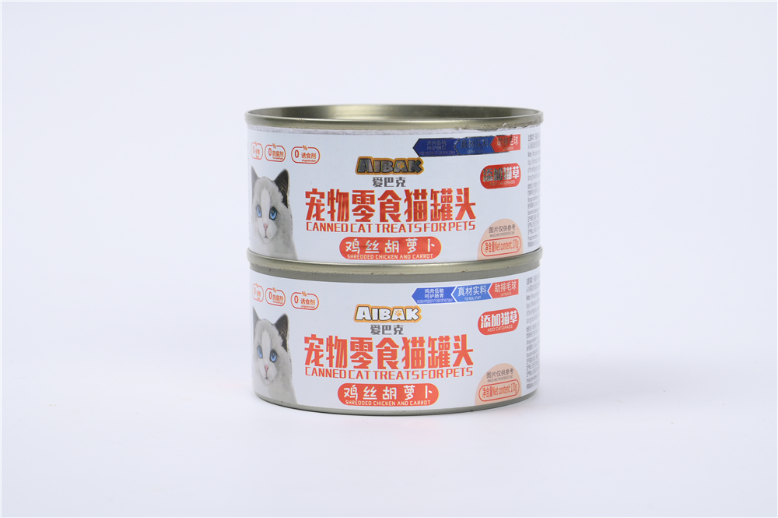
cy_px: 259
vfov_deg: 11.4
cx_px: 389
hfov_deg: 17.1
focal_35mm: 120
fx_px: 2591
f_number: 11
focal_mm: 120
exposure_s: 1/125
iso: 100
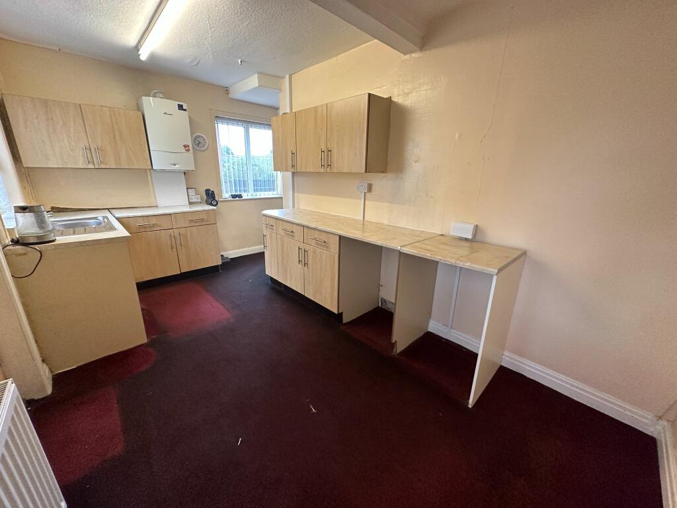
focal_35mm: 14
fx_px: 274
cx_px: 338
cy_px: 254
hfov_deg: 102.1
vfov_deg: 85.7
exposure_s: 1/100
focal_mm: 2.22
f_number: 2.2
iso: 250
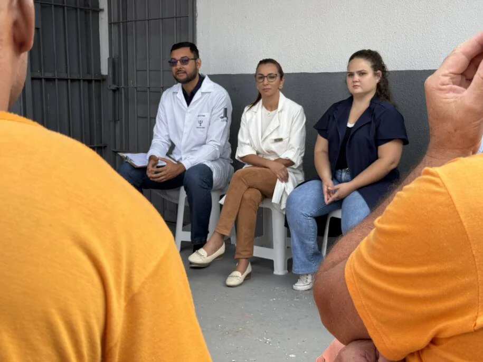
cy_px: 181
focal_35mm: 48
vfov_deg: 30.3
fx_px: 670
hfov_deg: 39.7
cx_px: 242
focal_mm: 6.76
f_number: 1.78
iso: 64
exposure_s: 1/1027
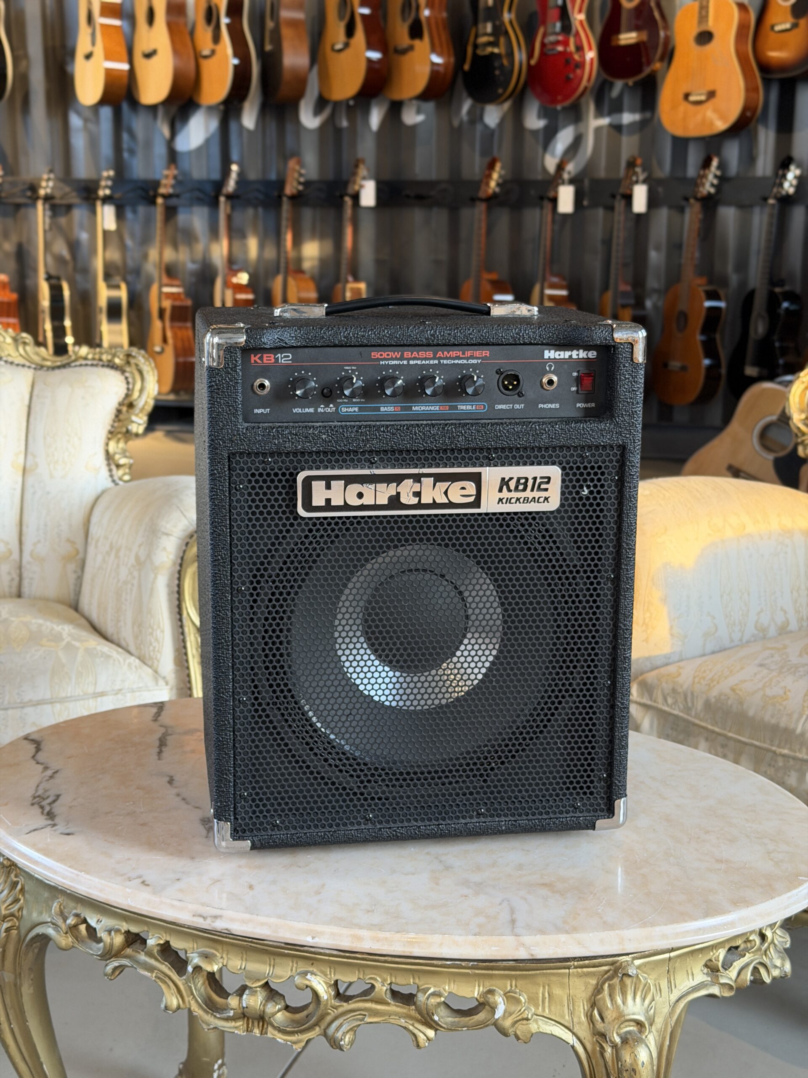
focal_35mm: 48
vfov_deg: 39.7
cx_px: 404
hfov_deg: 30.3
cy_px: 539
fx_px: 1494
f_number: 1.78
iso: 320
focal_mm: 6.76
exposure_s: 1/100
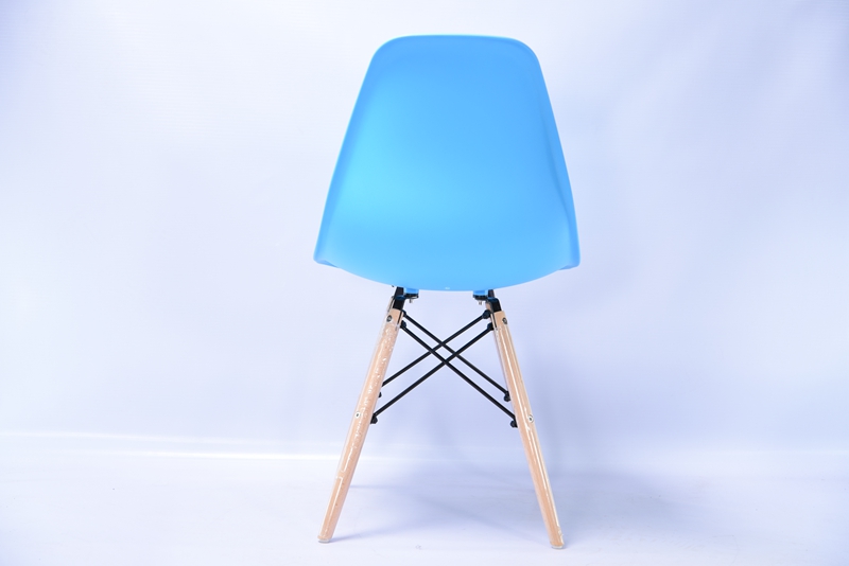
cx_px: 424
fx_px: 1533
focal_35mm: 65
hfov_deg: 30.9
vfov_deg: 20.9
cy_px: 283
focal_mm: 65
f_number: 4.5
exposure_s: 1/50
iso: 125
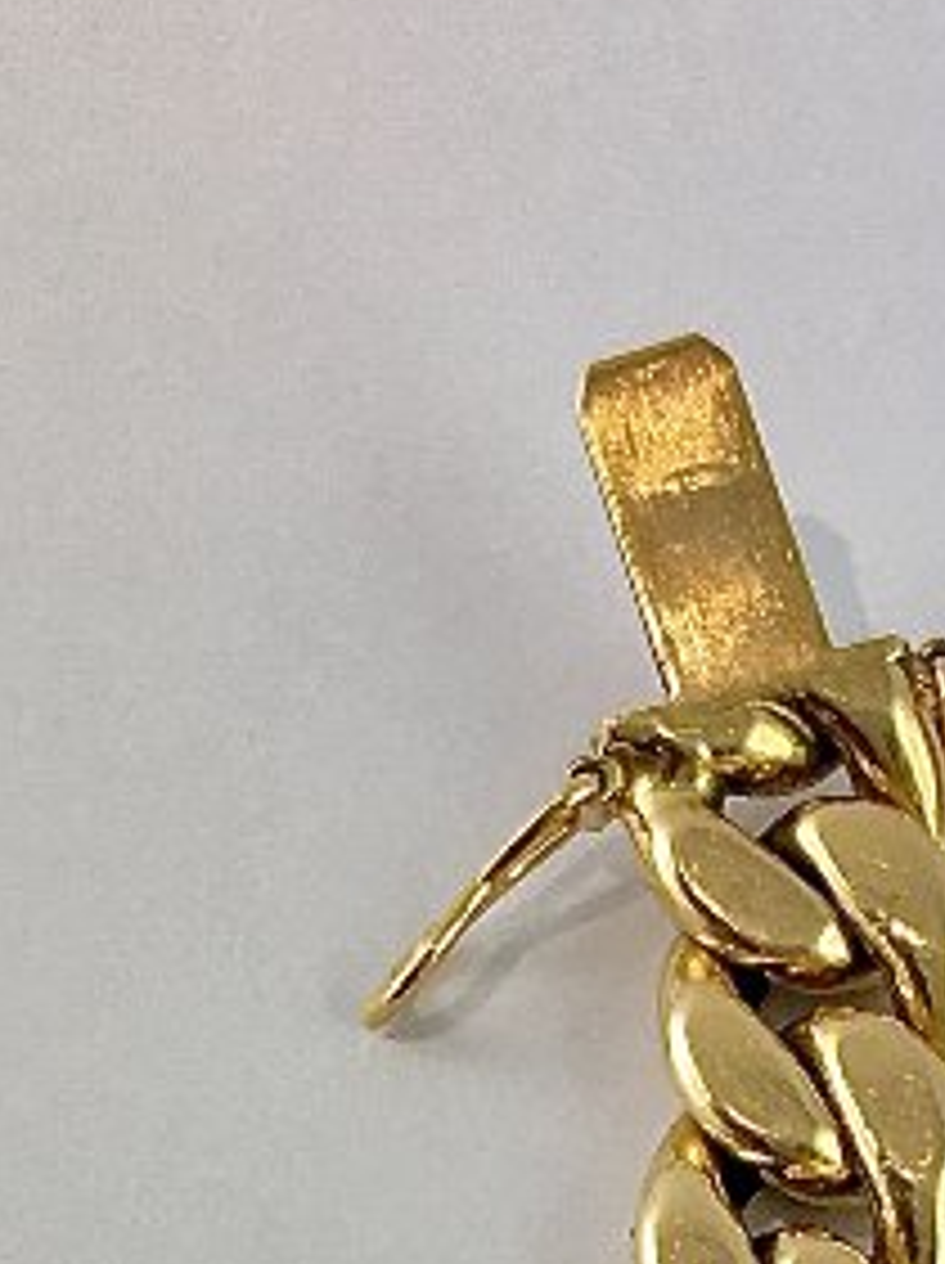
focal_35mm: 124
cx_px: 1148
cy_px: 2267
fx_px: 4524
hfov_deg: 11.7
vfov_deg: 14.1
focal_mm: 4.15
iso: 25
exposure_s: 1/194
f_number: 2.2
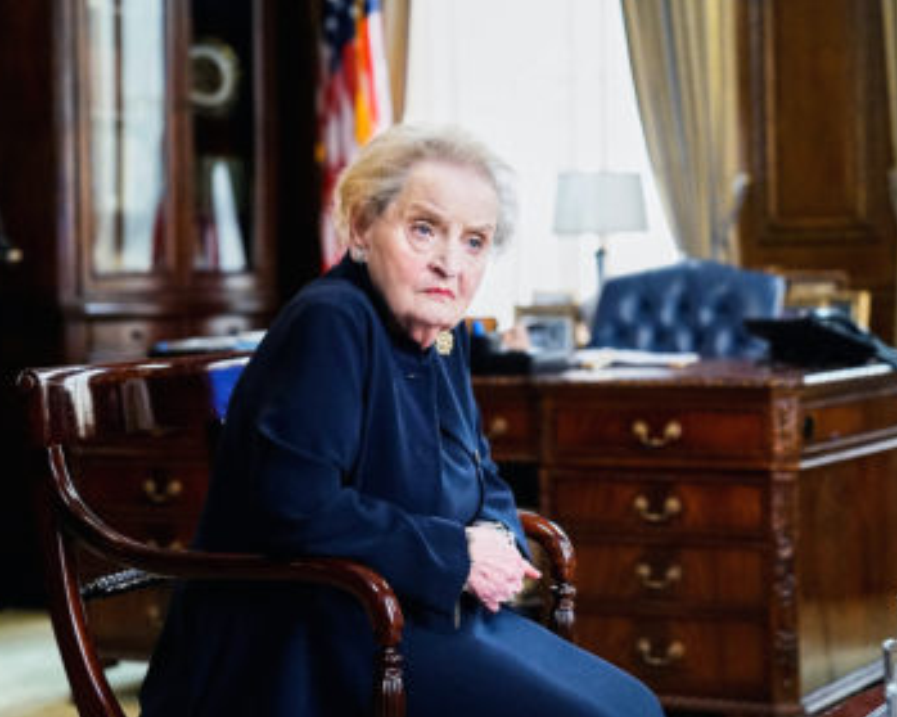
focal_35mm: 80
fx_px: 2123
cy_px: 362
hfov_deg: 23.8
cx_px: 508
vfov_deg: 19.2
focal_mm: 70
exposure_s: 1/125
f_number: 2.8
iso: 5000
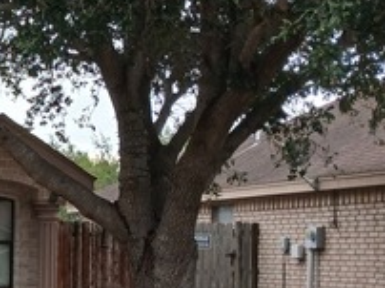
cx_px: -339
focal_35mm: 103
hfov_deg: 15.8
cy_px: 246
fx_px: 1144
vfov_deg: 14.2
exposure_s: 1/131
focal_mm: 3.98
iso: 20
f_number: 1.8
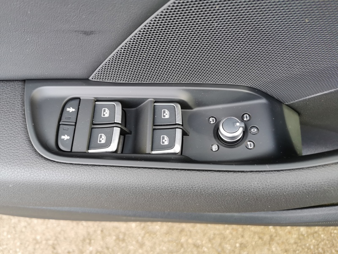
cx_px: 169
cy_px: 127
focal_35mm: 27
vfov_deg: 51.4
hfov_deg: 65.3
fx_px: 264
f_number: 1.8
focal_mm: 5.58
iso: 80
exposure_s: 1/100
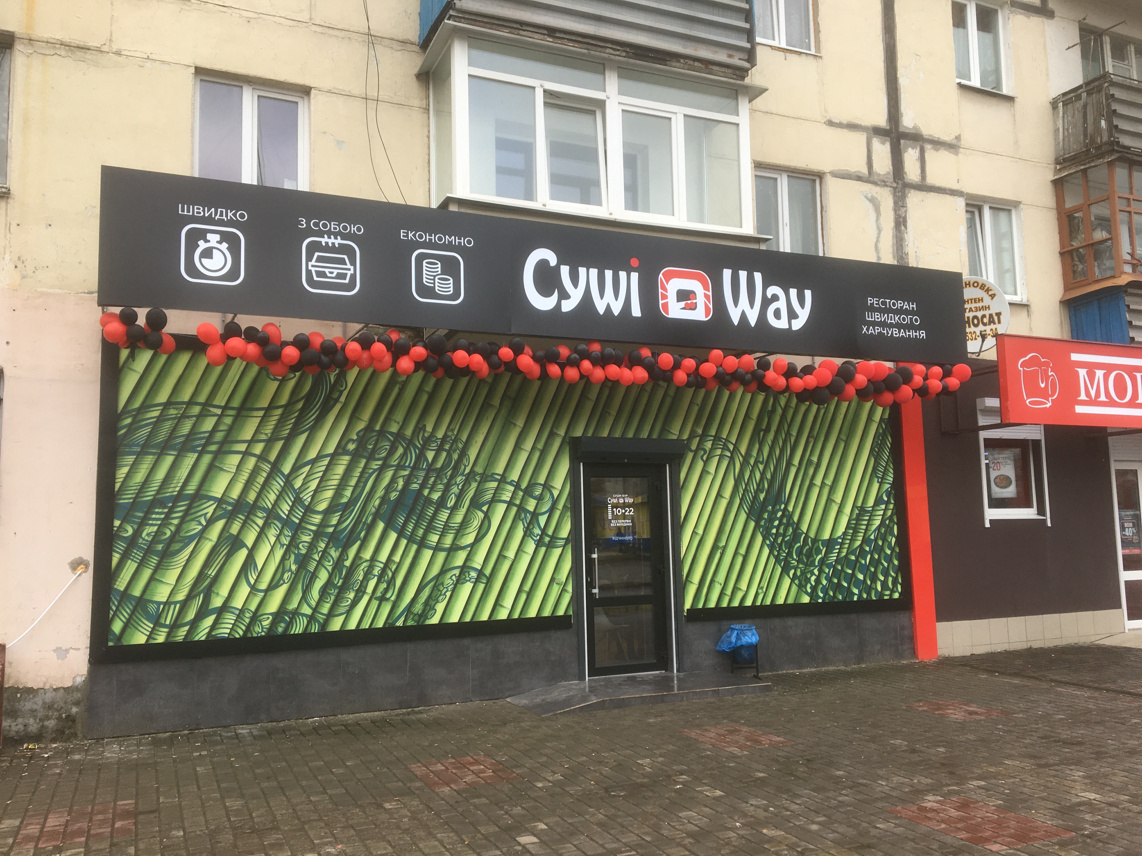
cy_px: 428
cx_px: 571
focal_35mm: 29
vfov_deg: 48.2
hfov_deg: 61.7
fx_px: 957
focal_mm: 4.15
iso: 25
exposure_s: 1/159
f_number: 2.2
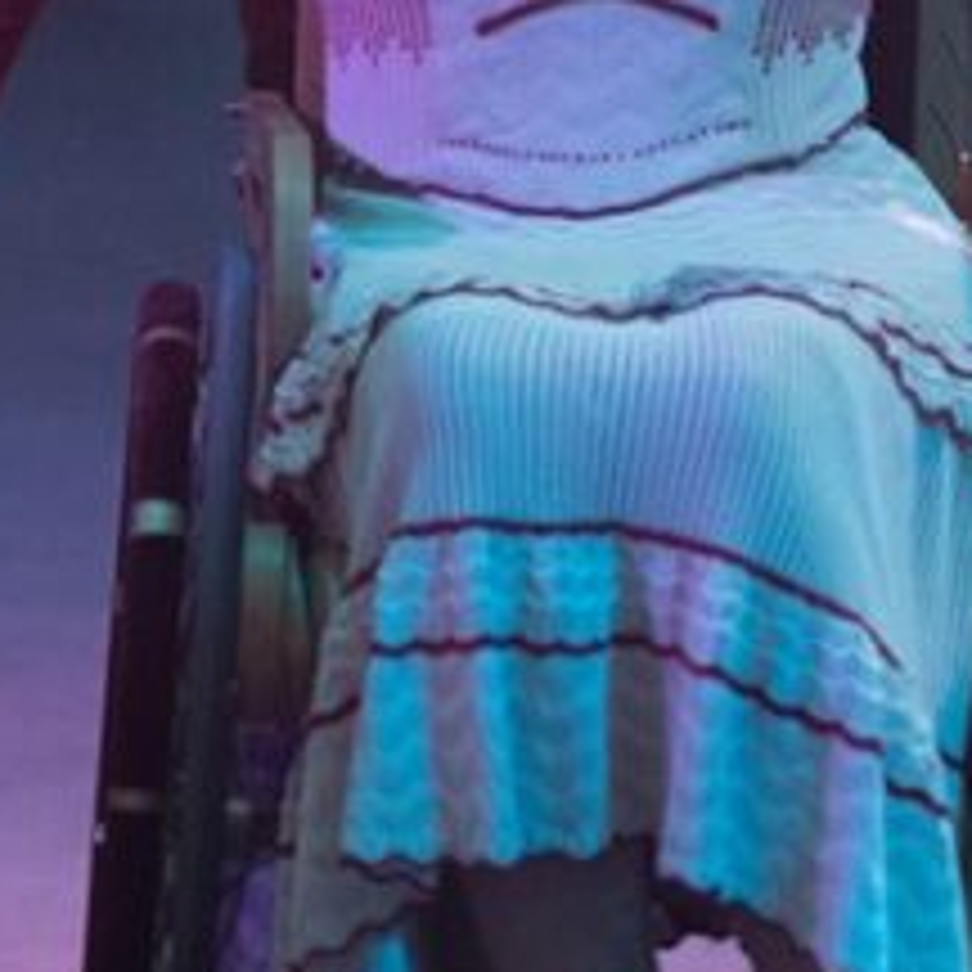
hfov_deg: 5.1
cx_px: 454
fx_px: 10865
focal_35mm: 342
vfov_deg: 5.1
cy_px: -412
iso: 3200
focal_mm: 85
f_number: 1.8
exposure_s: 1/250
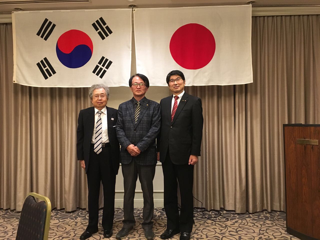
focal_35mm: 29
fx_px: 268
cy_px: 120
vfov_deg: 48.2
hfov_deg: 61.7
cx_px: 160
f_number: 2.2
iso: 200
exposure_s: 1/30
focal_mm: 4.15
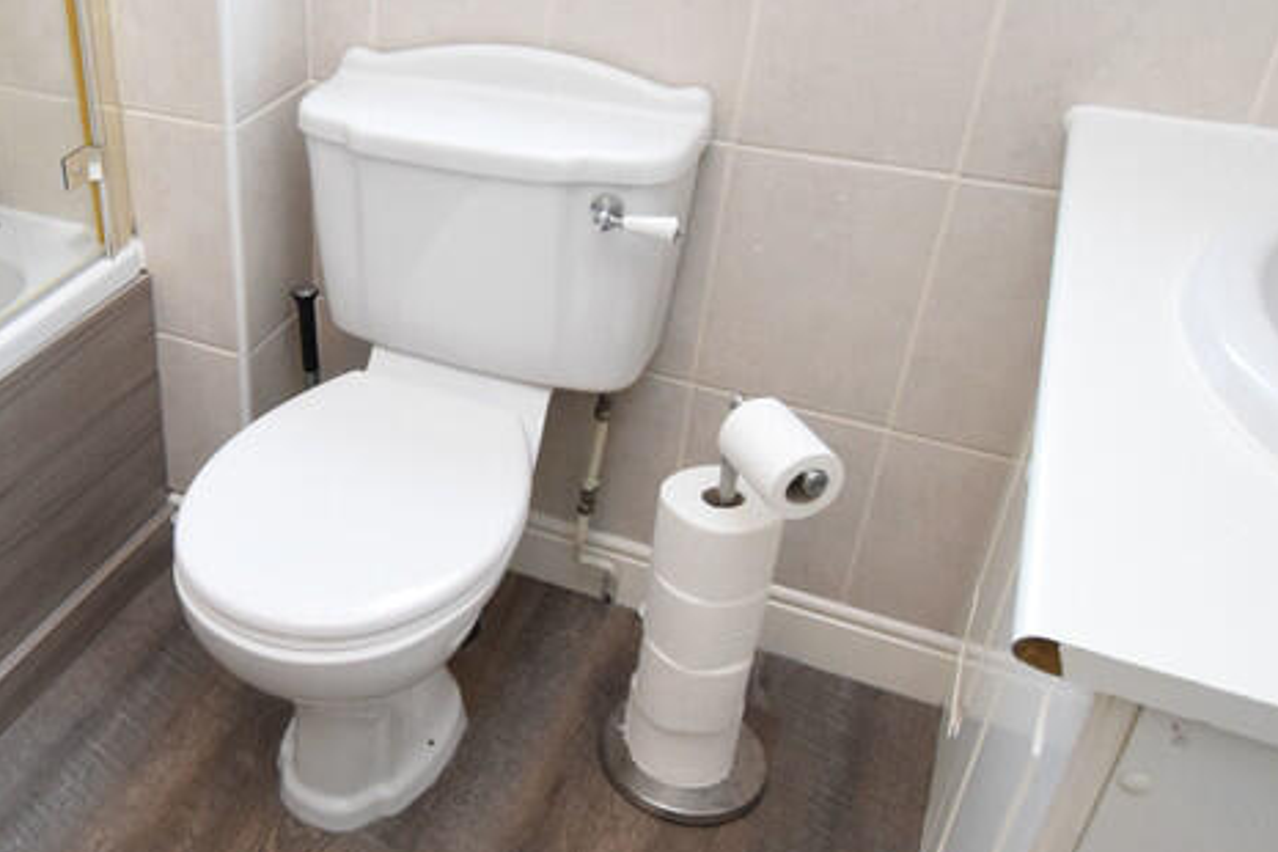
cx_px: 302
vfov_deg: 39.9
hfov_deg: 54.3
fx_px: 1171
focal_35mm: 33
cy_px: 359
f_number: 3.5
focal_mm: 10
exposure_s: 1/50
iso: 3200
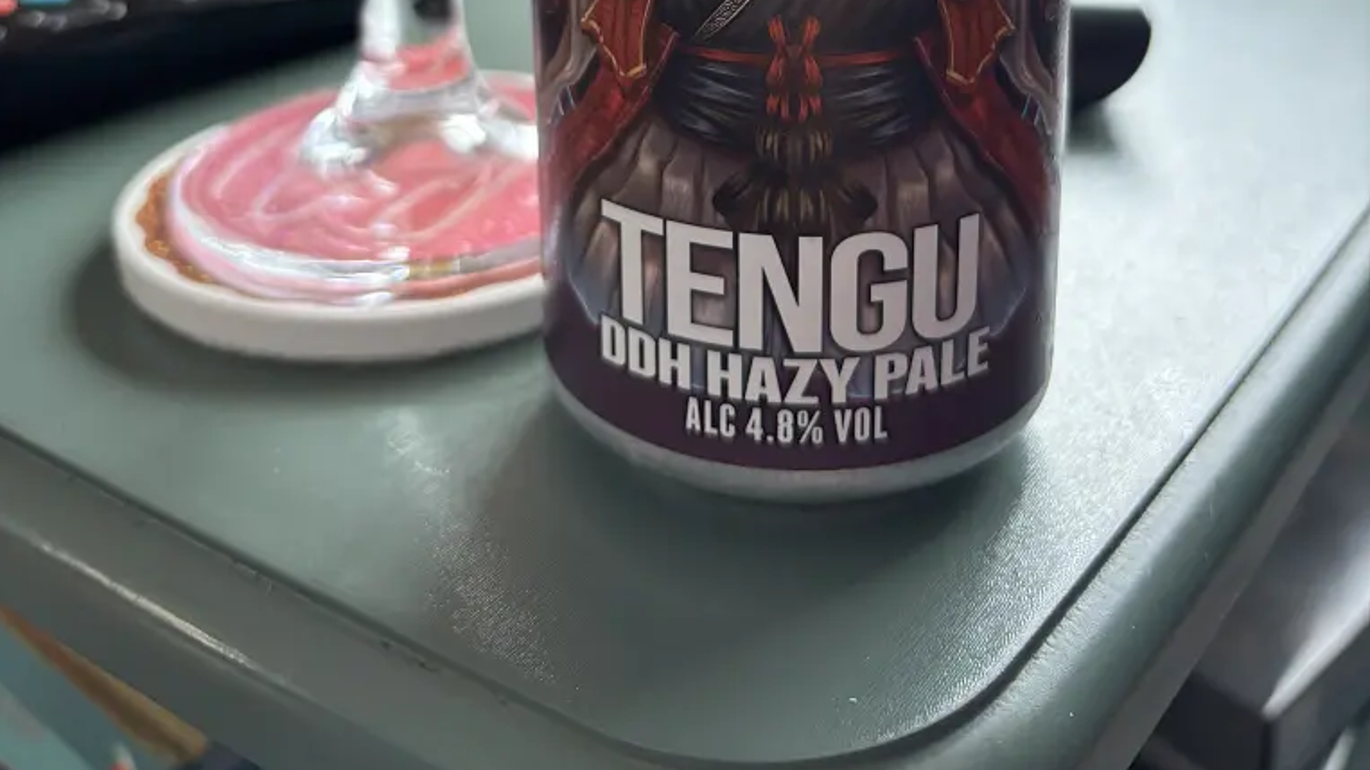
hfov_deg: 52.8
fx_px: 1380
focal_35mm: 38
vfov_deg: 27.7
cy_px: -129
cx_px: 682
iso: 125
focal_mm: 5.96
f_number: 1.6
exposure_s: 1/50
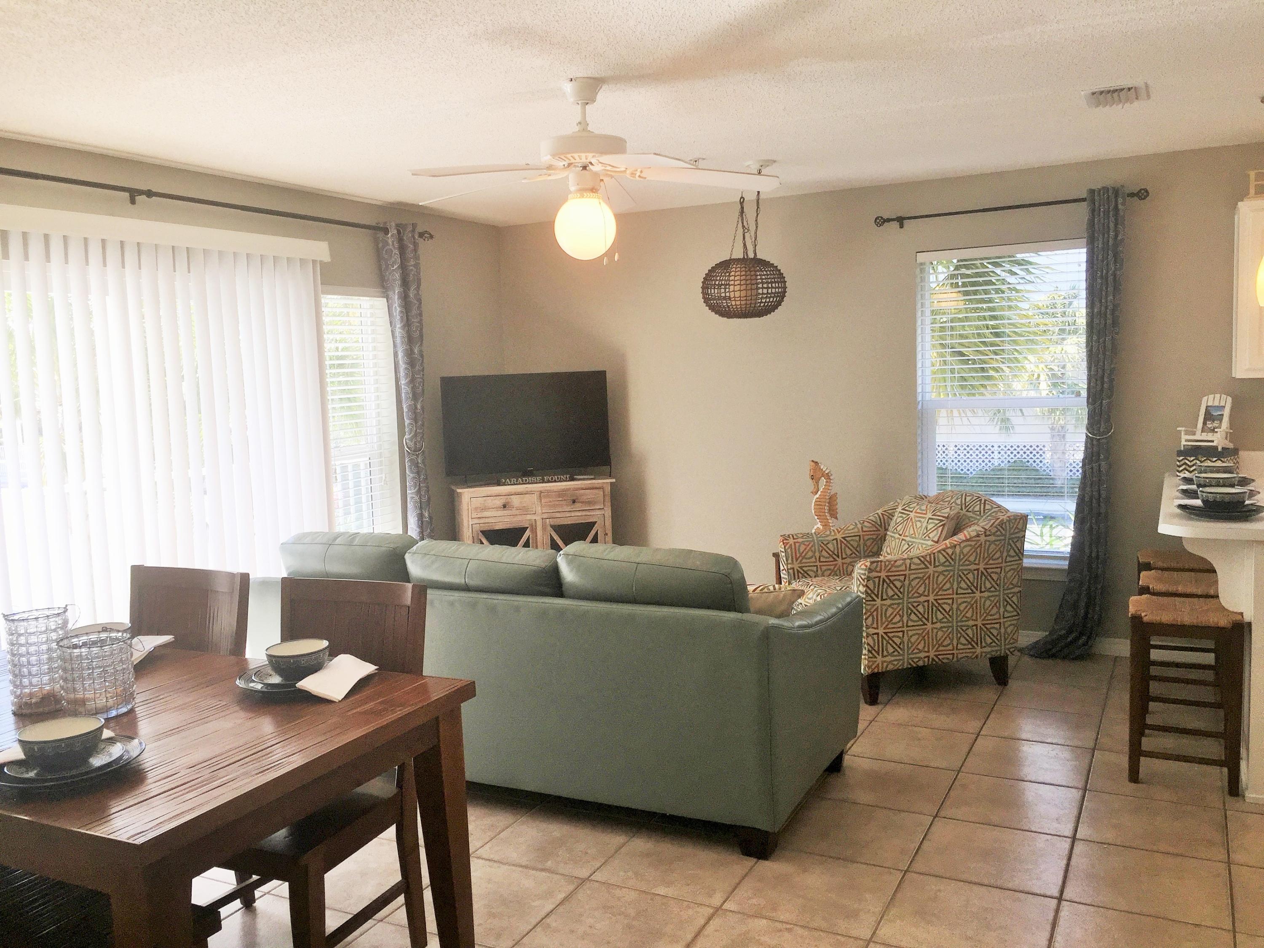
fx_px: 1059
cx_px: 632
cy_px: 474
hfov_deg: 61.7
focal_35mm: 29
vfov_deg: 48.2
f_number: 2.2
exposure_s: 1/187
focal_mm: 4.15
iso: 32
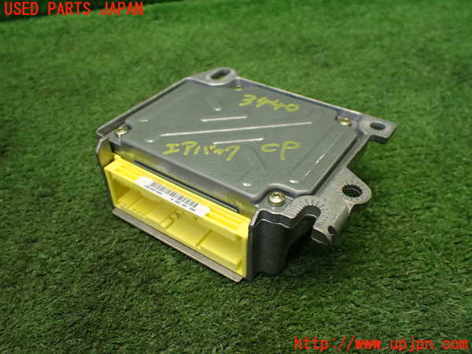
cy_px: 177
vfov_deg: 46.8
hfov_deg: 60.0
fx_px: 409
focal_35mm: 30
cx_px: 236
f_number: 2.3
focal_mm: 5.4
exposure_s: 1/125
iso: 320
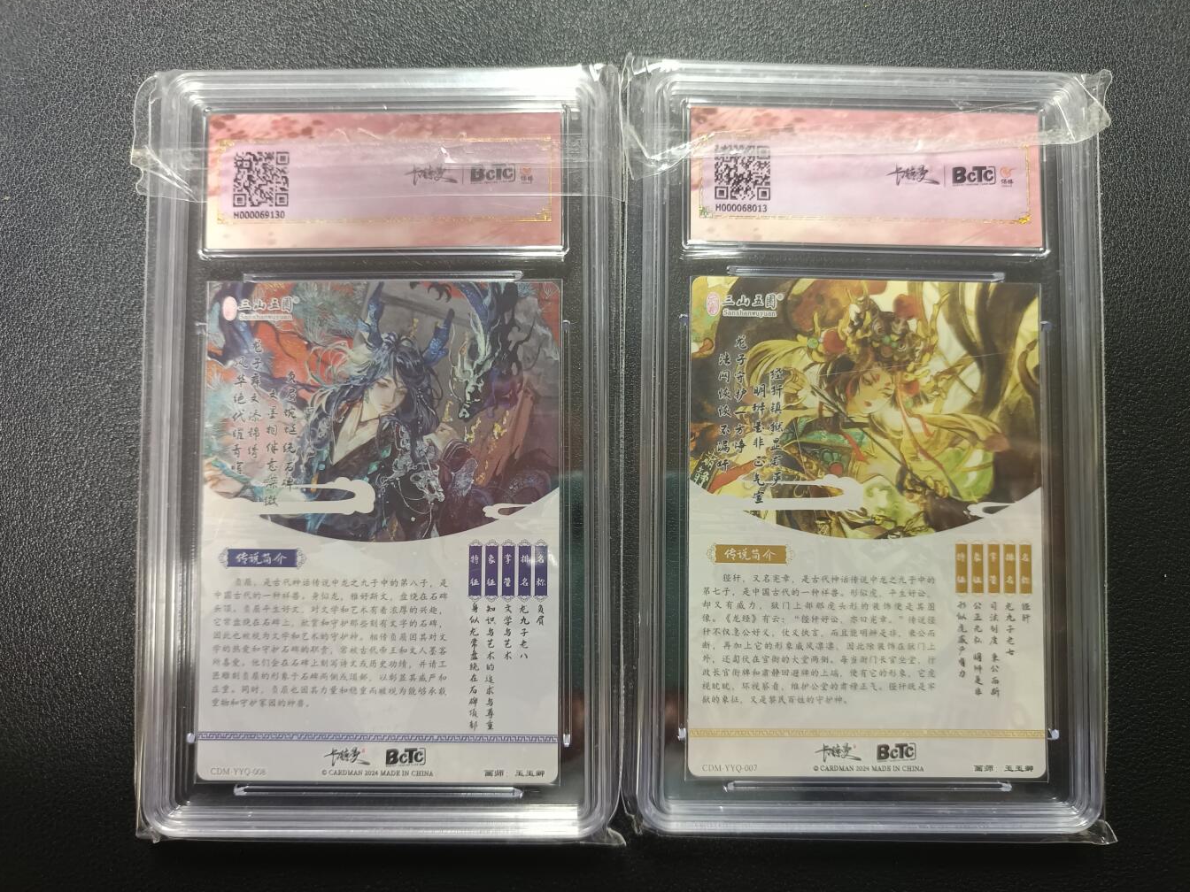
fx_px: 859
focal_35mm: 25
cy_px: 458
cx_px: 591
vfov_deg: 54.9
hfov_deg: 69.4
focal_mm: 5.31
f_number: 1.7
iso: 1003
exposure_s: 1/25
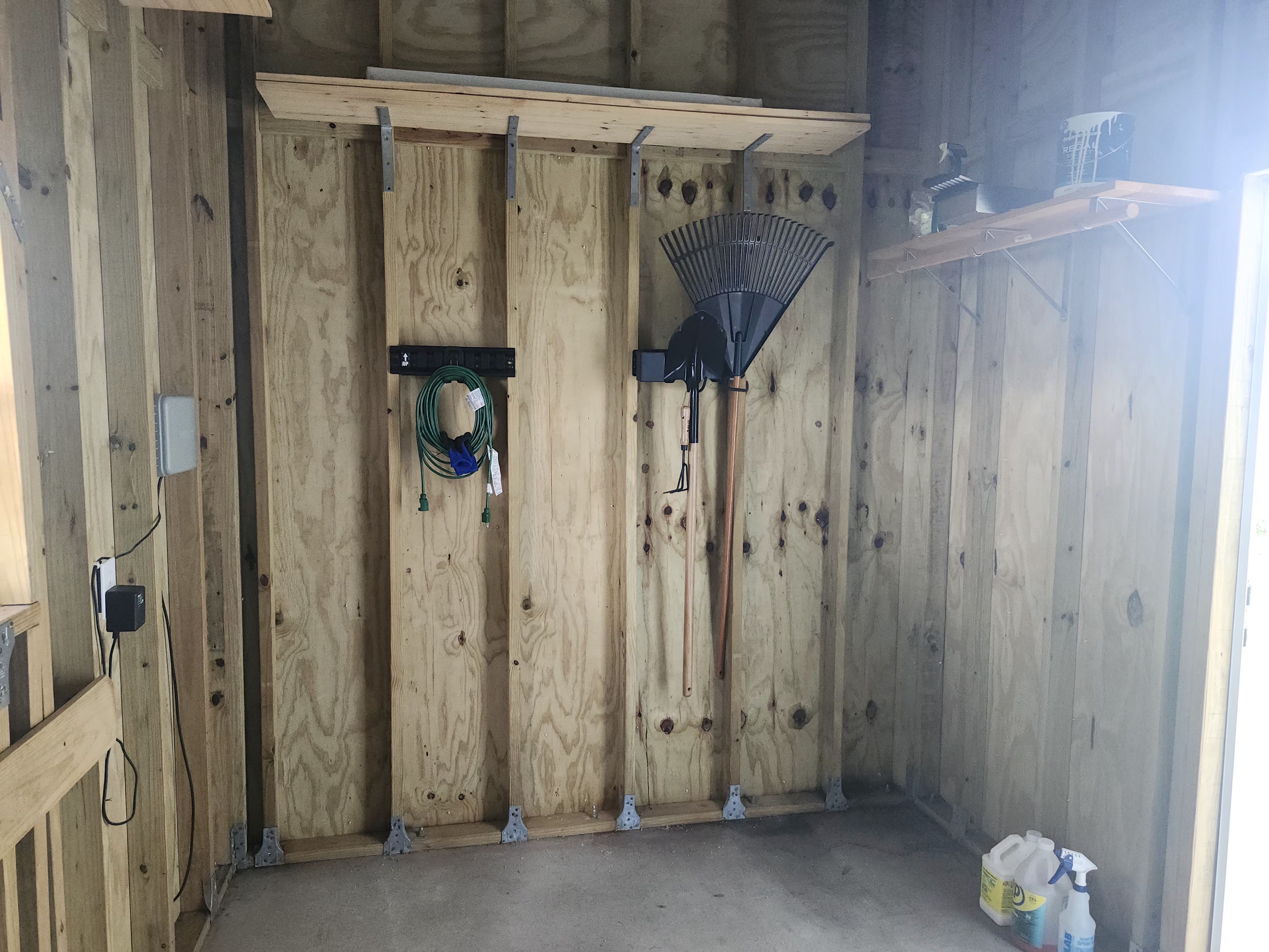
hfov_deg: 73.9
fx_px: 843
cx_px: 634
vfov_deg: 58.9
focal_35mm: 23
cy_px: 476
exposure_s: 1/120
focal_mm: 5.54
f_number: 1.8
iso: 400
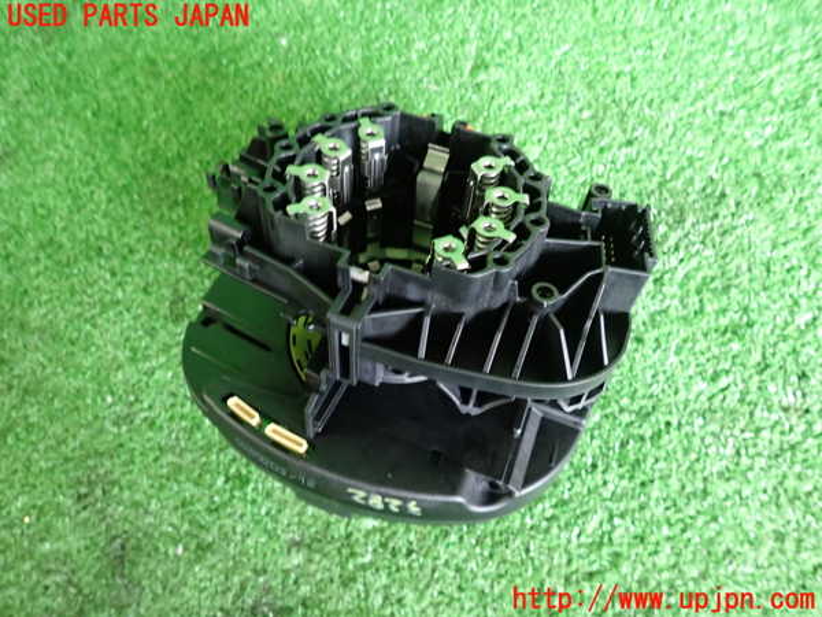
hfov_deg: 69.4
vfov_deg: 54.9
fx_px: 594
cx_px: 411
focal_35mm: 25
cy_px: 308
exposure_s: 1/30
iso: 400
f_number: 2
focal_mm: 4.5
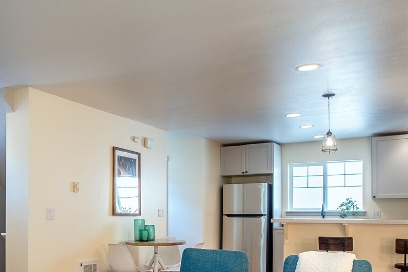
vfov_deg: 34.0
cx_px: 63
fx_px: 431
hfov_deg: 47.0
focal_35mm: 38
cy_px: 217
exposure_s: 1/200
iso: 400
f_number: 7.1
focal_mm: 17
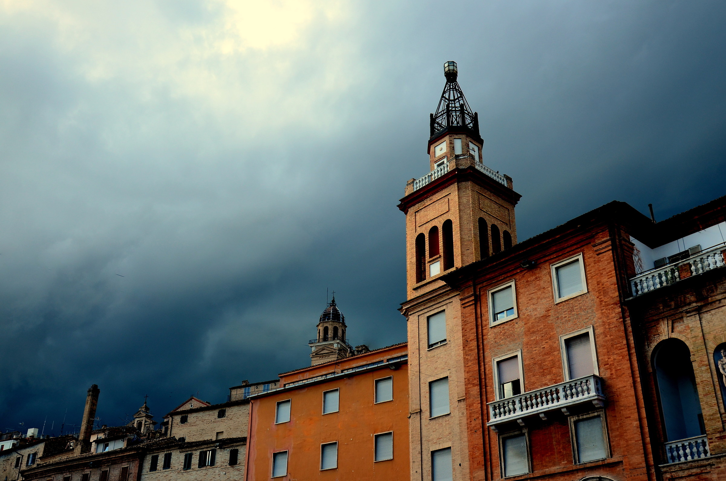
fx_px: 724
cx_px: 363
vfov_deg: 36.7
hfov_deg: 53.2
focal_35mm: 36
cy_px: 240
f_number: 8
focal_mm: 24
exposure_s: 1/250
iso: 200
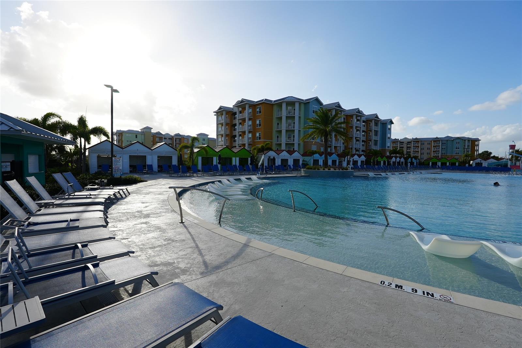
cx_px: 261
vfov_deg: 73.8
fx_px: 232
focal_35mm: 16
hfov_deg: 96.7
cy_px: 174
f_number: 5
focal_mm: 11
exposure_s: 1/640
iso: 80
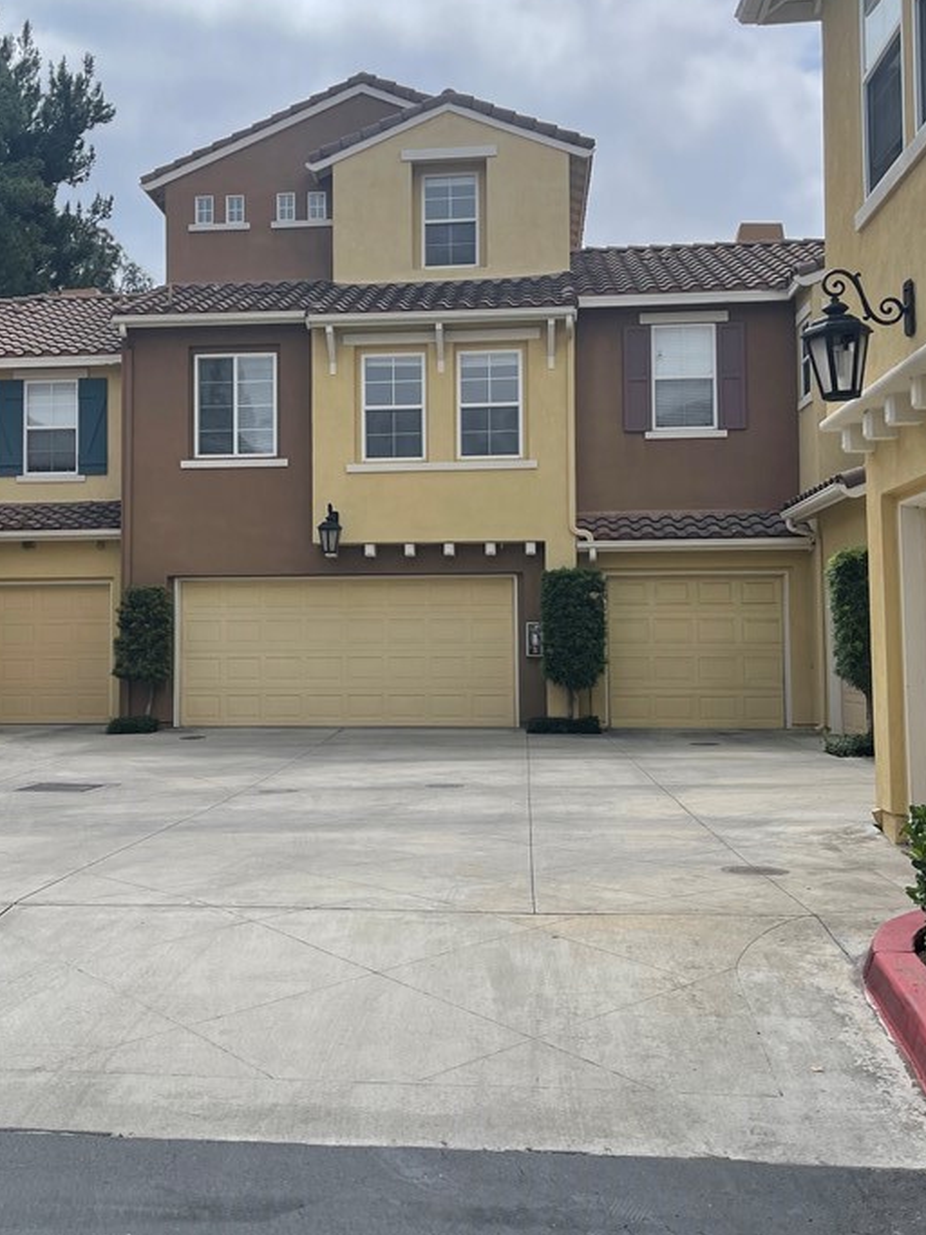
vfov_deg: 47.8
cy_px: 553
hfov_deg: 36.7
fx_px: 1391
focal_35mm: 39
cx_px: 367
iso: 32
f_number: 1.6
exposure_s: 1/6579
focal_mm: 5.1
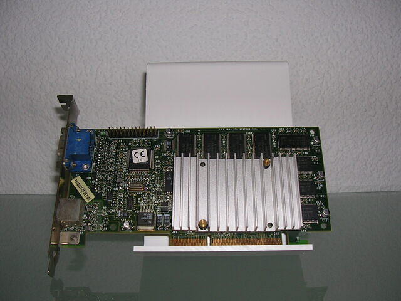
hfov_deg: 49.0
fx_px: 440
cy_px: 150
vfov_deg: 37.7
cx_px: 200
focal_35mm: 38
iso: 50
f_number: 2.8
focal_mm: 5.8
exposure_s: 1/60.1
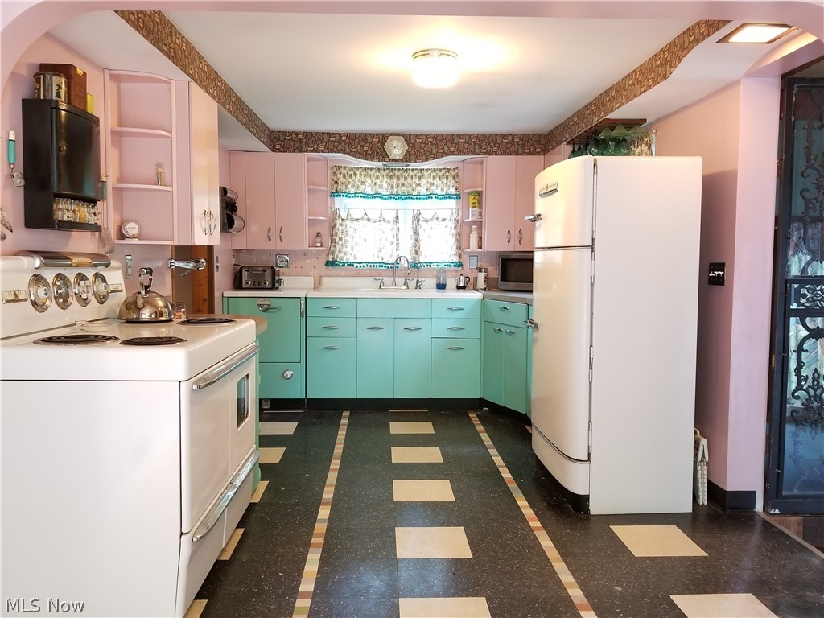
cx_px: 412
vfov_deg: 53.1
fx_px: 619
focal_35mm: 26
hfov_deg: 67.3
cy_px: 309
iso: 250
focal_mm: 4.25
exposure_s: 1/30
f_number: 1.7
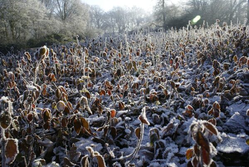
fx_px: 187
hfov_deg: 67.3
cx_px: 124
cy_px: 84
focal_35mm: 27
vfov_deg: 48.1
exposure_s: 1/80
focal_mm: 18
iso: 100
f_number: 10
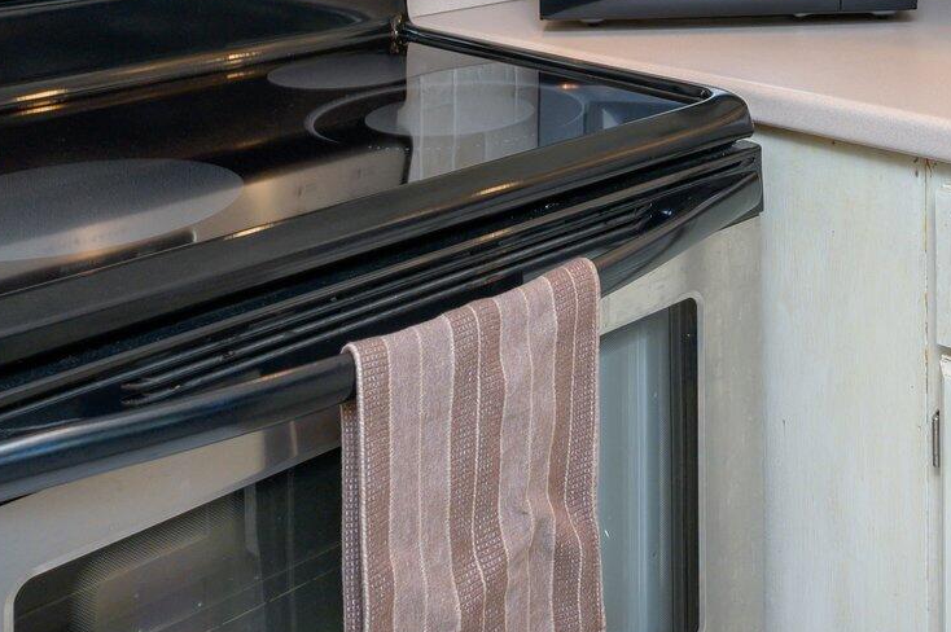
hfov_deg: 34.4
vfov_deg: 21.8
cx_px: 876
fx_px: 1436
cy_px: -236
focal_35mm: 54
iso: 320
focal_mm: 19.5
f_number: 9
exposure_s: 1/30
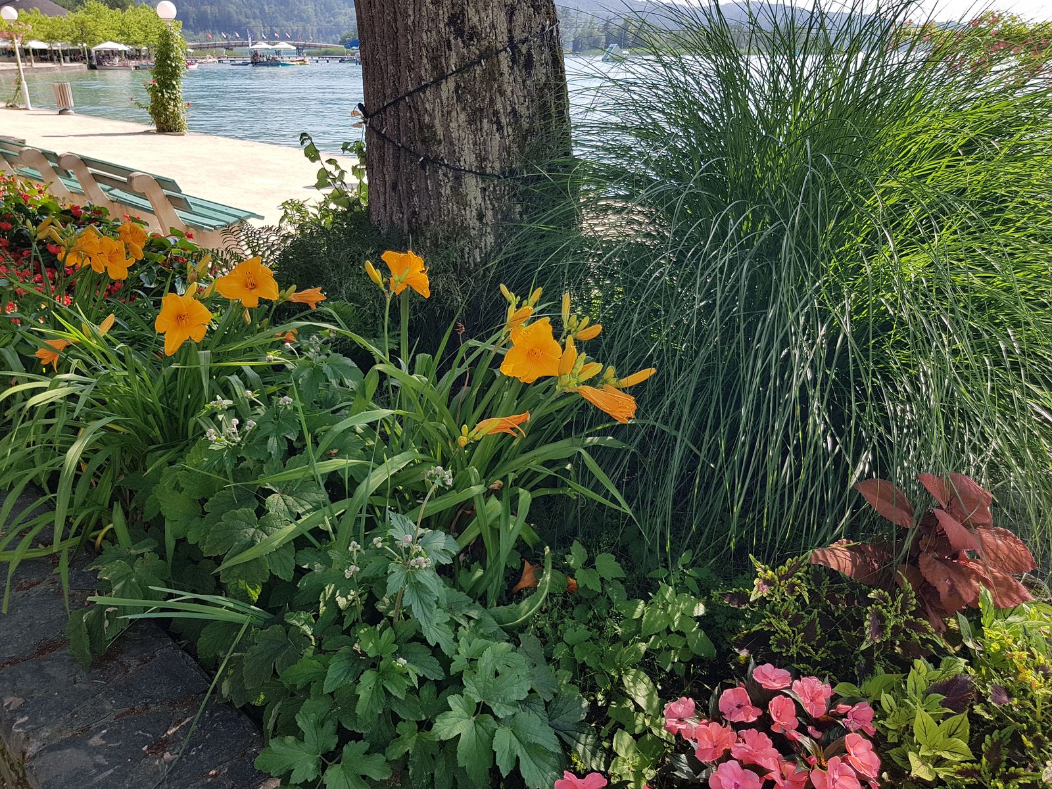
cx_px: 526
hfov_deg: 67.3
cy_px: 394
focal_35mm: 26
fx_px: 790
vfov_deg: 53.1
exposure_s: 1/1264
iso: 50
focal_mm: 4.2
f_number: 1.7
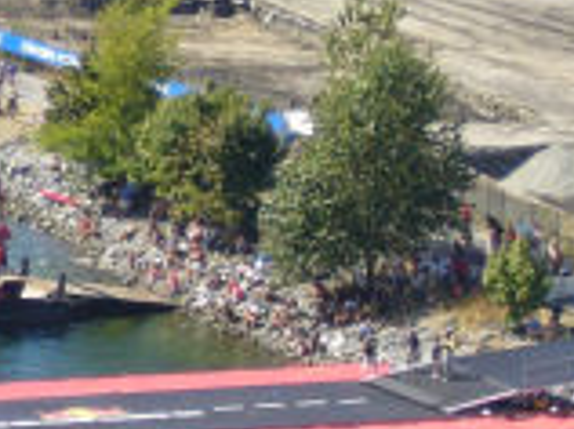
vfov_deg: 3.5
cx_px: -483
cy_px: 124
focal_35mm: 426
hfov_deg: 4.6
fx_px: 7053
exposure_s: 1/200
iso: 80
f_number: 5
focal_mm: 17.4
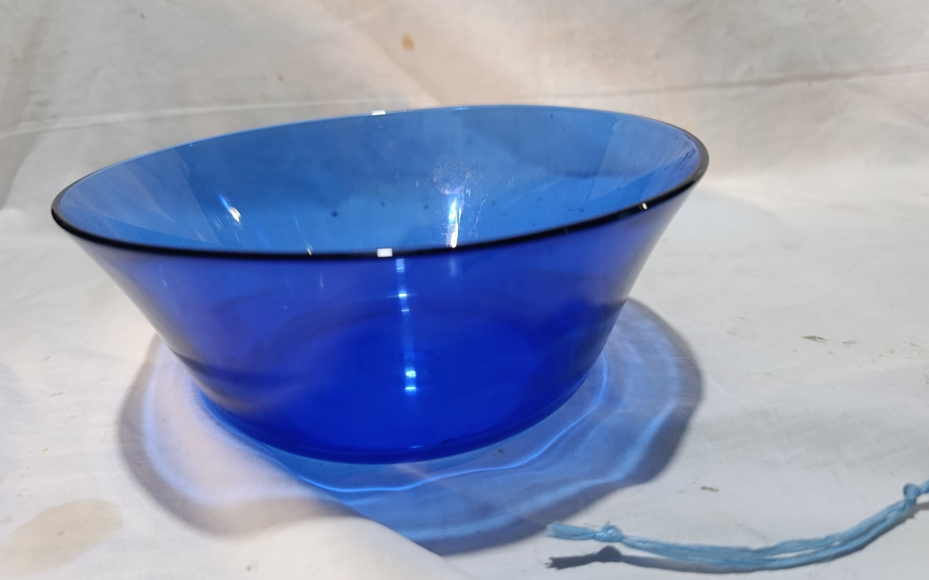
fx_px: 633
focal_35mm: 25
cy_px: 321
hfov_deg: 72.5
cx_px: 465
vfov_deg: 49.2
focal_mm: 6.11
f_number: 1.65
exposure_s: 1/50
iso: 720
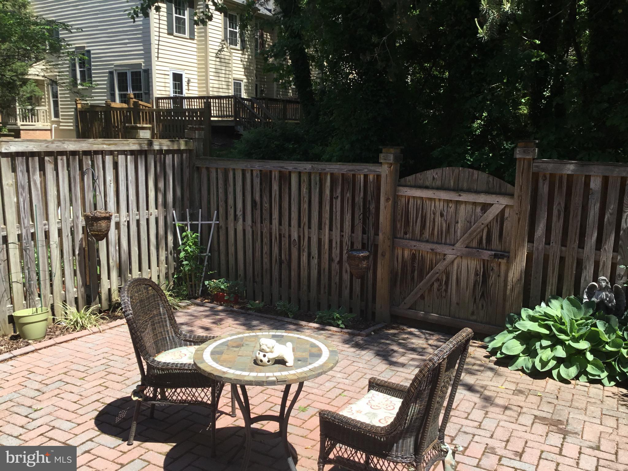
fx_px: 562
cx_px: 314
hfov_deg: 58.4
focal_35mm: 31
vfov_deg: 45.4
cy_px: 236
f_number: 2.4
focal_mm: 3.3
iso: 25
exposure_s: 1/622
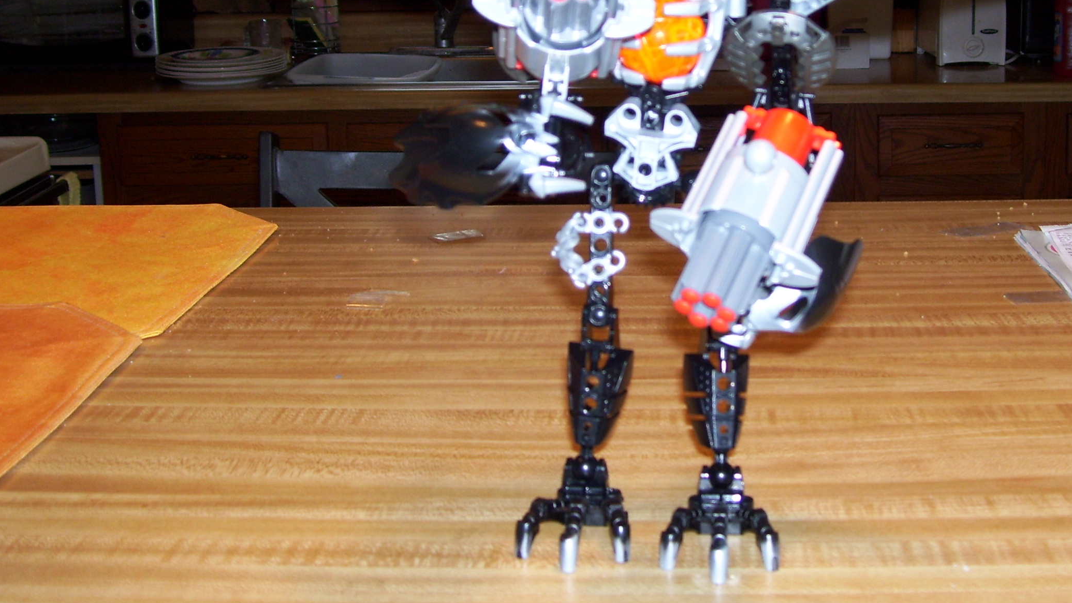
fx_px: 1535
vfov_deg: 22.0
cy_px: 141
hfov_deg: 38.3
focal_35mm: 54
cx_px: 653
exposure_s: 1/60
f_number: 2.7
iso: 80
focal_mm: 6
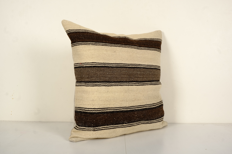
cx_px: 116
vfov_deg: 35.1
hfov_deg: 50.7
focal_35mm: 38
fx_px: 245
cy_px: 77
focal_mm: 25.4
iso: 80
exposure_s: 1/160
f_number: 13
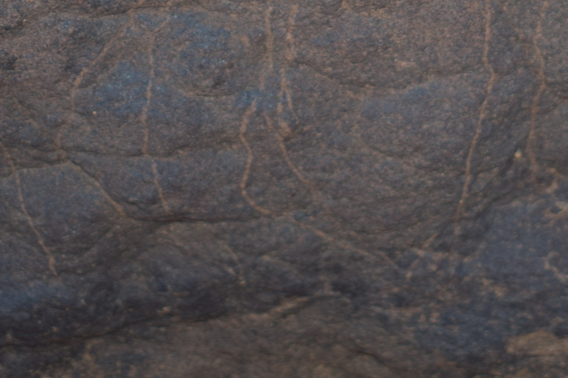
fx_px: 2601
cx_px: 547
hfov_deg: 12.3
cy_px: -258
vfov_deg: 8.1
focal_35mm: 165
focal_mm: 29
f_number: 4.2
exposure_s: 1/160
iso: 100
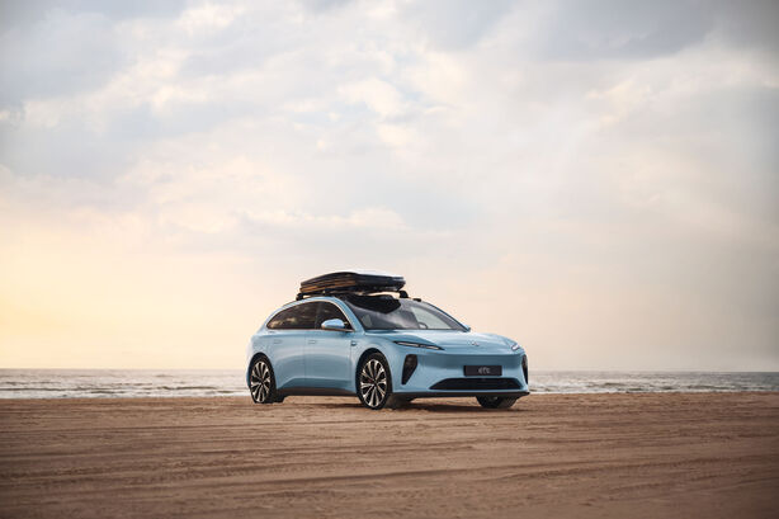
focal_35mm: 59
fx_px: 1276
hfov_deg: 33.9
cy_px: 260
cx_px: 390
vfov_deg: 23.0
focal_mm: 59
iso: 100
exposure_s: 1/640
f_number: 2.8
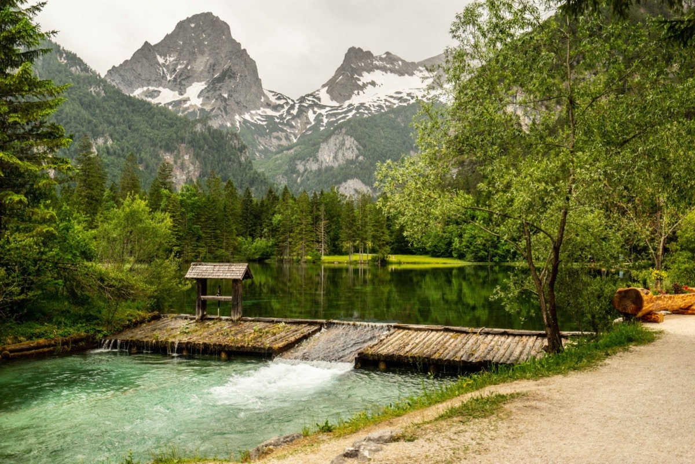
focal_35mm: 35
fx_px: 676
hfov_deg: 54.4
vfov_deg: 37.9
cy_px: 232
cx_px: 348
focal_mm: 35
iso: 200
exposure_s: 1/320
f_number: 4
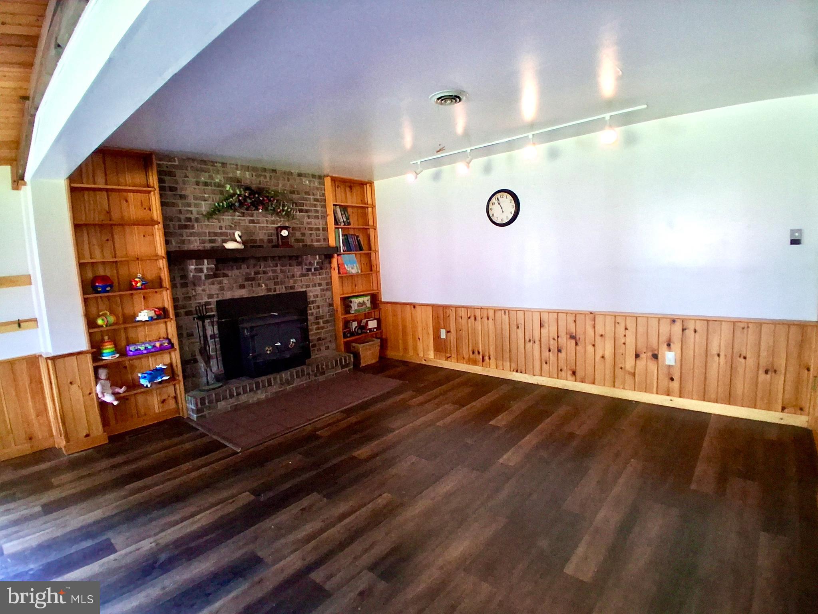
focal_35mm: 17
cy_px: 307
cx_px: 409
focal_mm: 1.4
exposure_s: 1/30
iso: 500
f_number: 2.2
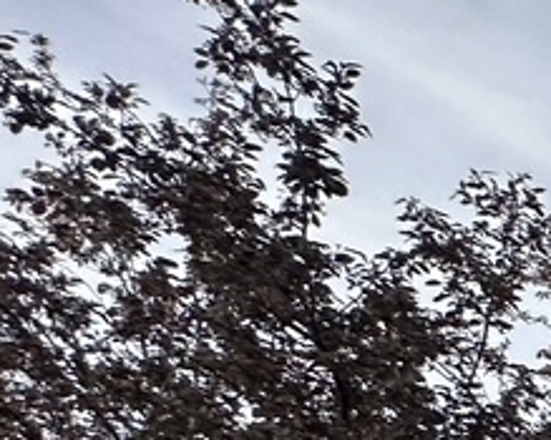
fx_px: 1467
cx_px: 1764
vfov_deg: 14.3
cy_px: 880
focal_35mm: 90
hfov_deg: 10.7
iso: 40
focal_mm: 2.22
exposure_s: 1/1289
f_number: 2.2
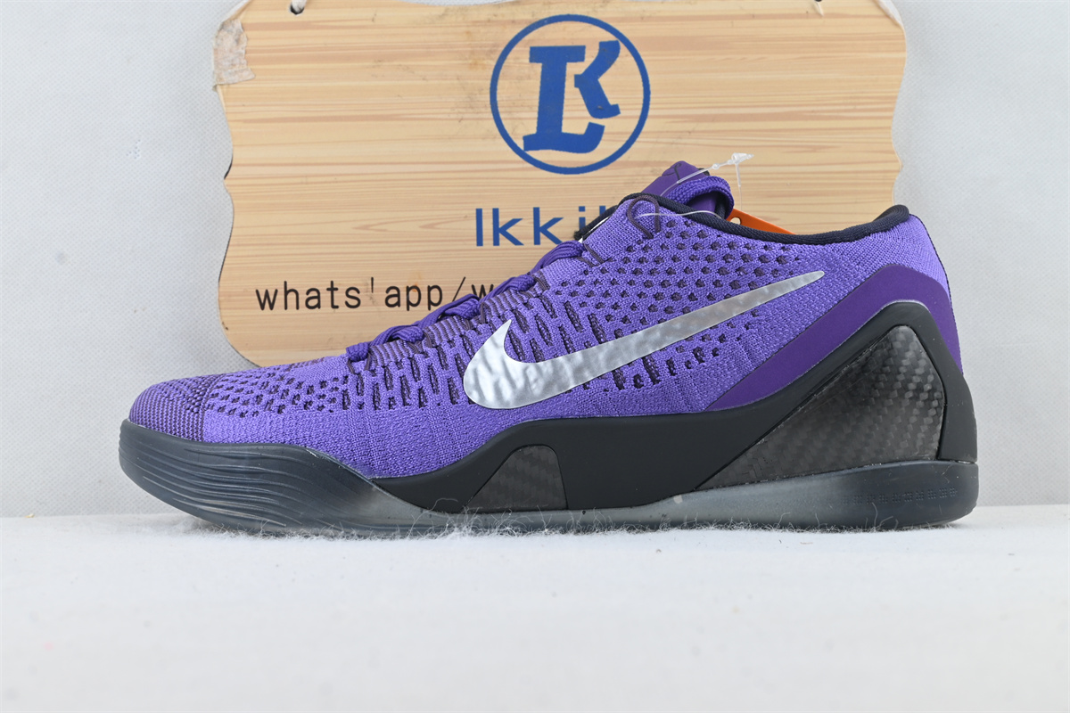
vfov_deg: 27.3
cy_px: 356
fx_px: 1471
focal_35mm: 50
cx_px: 535
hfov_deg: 40.0
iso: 100
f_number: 10
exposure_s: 1/13
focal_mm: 33
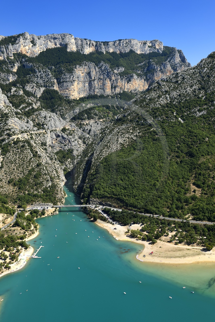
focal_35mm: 36
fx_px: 323
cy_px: 161
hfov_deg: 36.8
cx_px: 108
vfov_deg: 53.2
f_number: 7.1
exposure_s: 1/500
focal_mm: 36
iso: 200
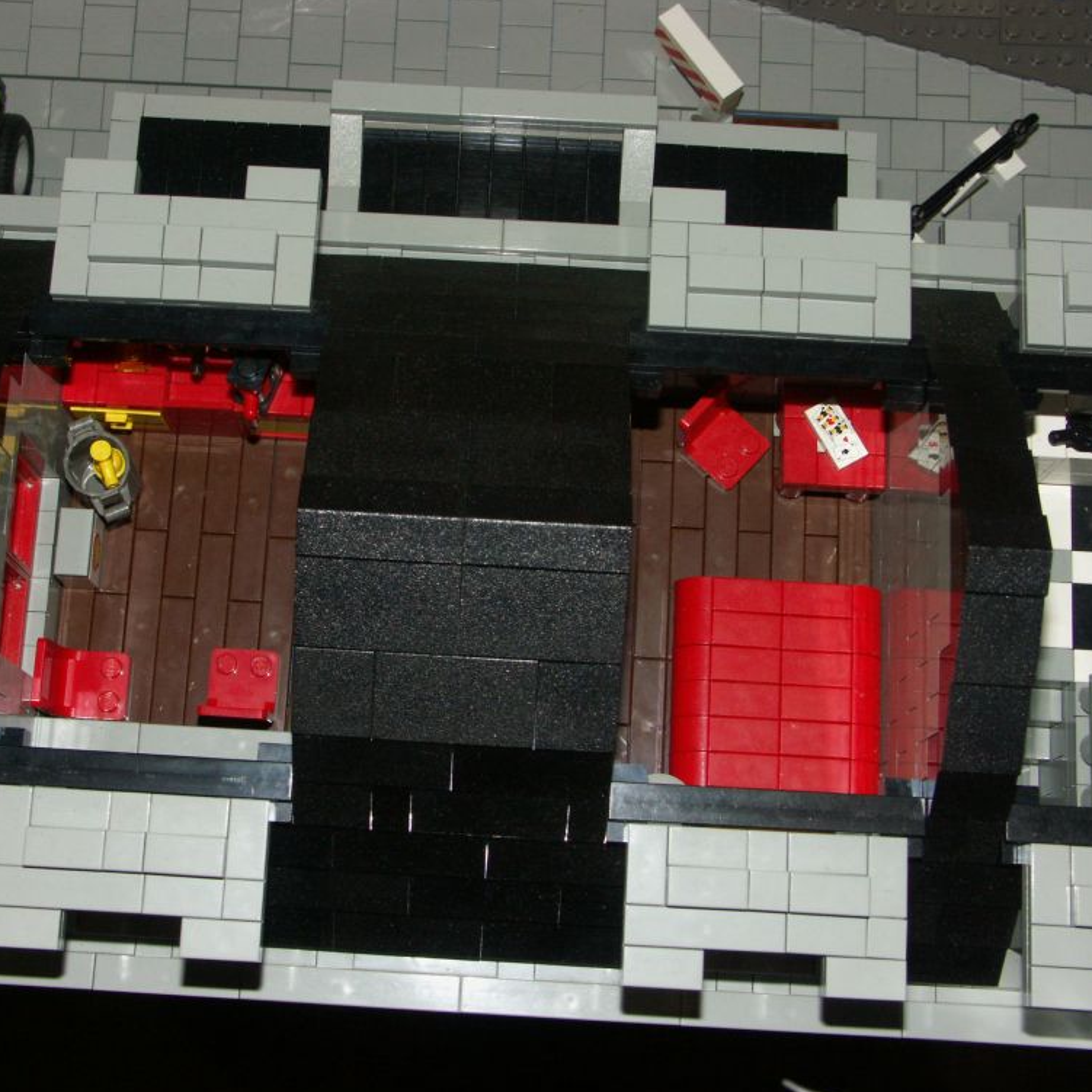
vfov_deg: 32.2
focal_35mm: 53
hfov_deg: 32.1
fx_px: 1892
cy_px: 553
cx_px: 459
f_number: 5.6
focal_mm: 11.23
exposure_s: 1/50
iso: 200
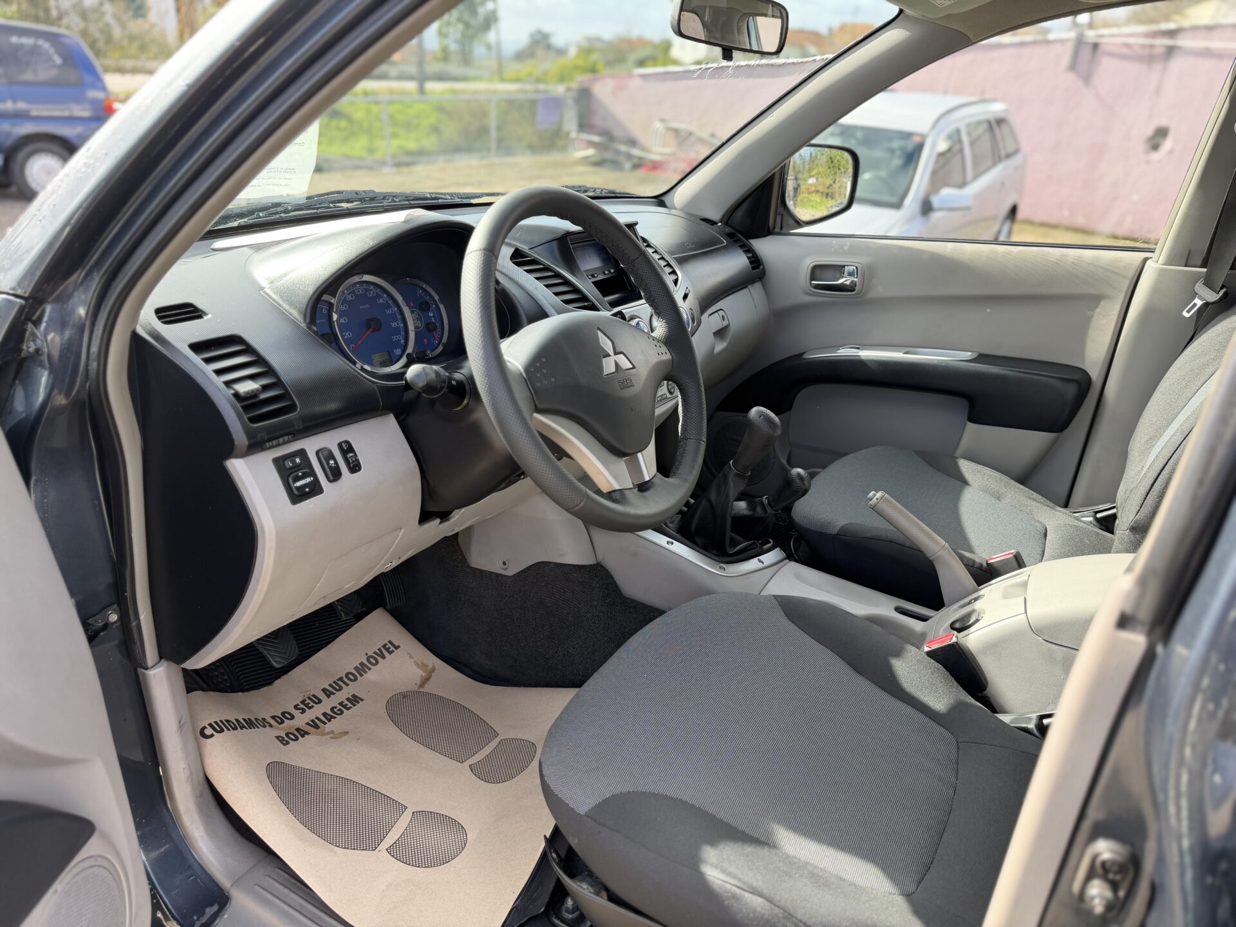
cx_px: 618
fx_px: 857
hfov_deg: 71.6
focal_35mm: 24
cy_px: 464
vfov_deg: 56.8
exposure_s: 1/272
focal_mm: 6.76
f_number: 1.78
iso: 80
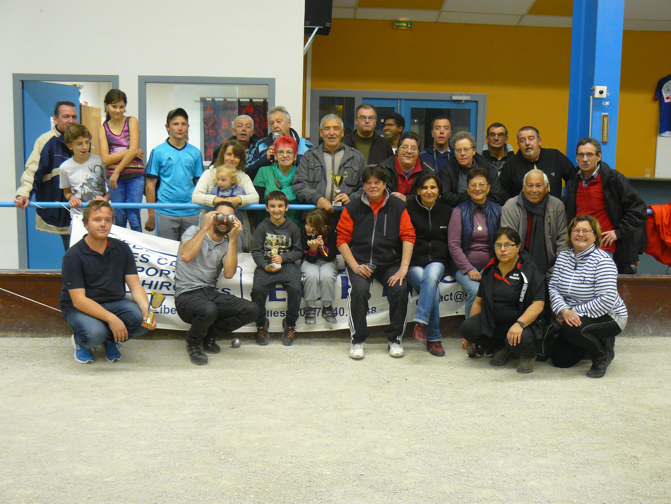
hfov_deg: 45.8
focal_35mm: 41
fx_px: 795
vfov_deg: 35.1
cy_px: 252
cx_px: 336
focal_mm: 6.8
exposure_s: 1/10
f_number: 2.8
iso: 200
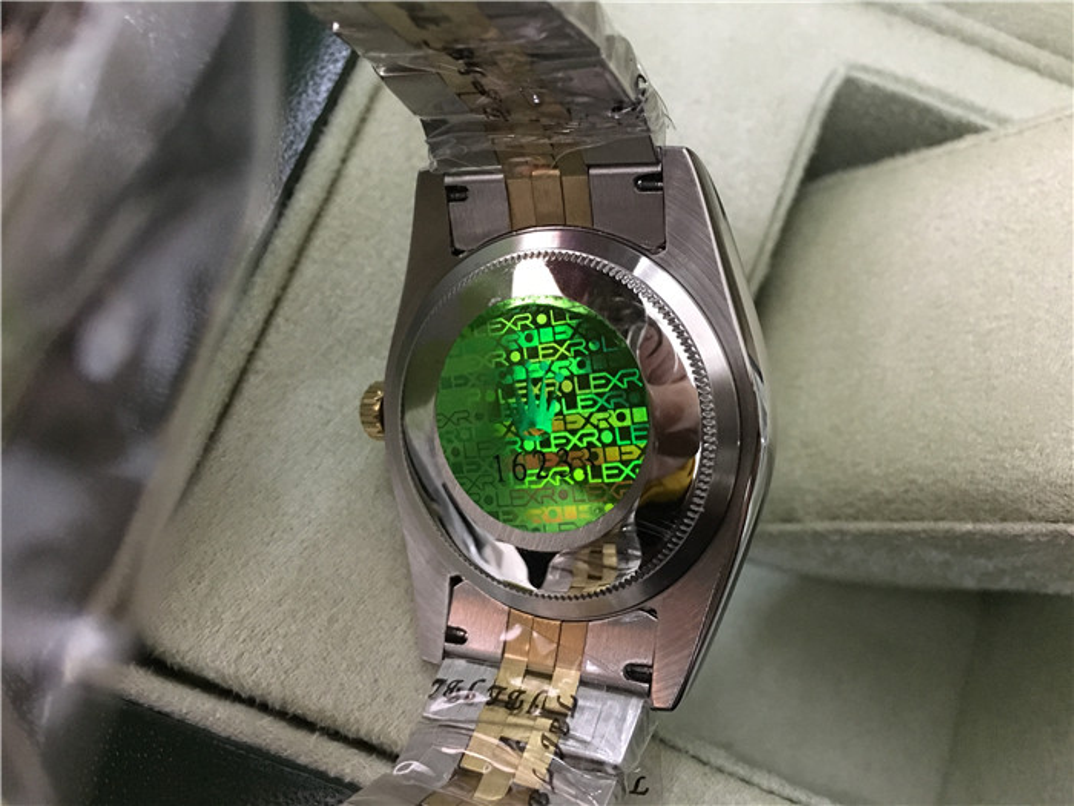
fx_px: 900
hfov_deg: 61.7
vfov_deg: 48.2
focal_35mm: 29
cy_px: 403
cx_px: 537
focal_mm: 4.15
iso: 250
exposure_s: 1/17
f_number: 2.2
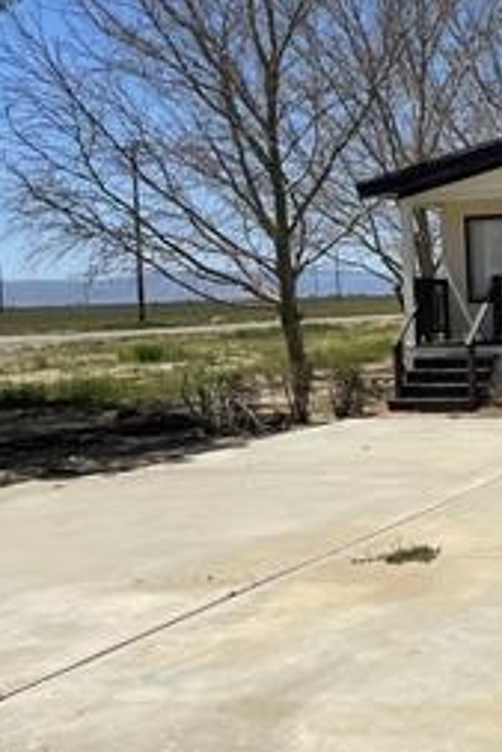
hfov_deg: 25.1
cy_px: 346
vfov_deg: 41.1
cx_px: 615
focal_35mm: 48
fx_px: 1003
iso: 32
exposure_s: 1/6897
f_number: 1.6
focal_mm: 4.2
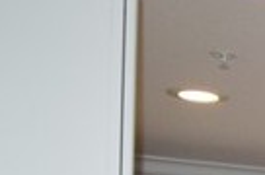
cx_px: 924
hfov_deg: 7.9
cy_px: 524
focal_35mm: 204
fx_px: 1498
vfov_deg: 6.2
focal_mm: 18
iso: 560
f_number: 5.6
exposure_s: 1/125
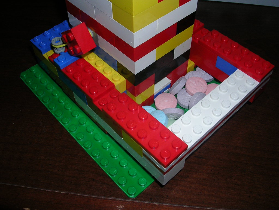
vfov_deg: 37.7
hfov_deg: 49.0
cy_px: 105
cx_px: 140
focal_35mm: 38
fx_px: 306
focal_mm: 5.8
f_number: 5.6
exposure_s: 1/60.1
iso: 50
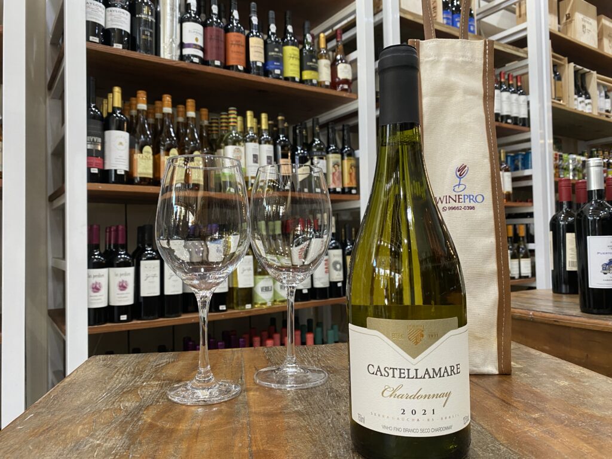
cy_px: 230
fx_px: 460
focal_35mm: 26
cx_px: 306
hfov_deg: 67.3
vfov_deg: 53.1
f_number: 1.8
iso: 250
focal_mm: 4.25
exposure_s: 1/60
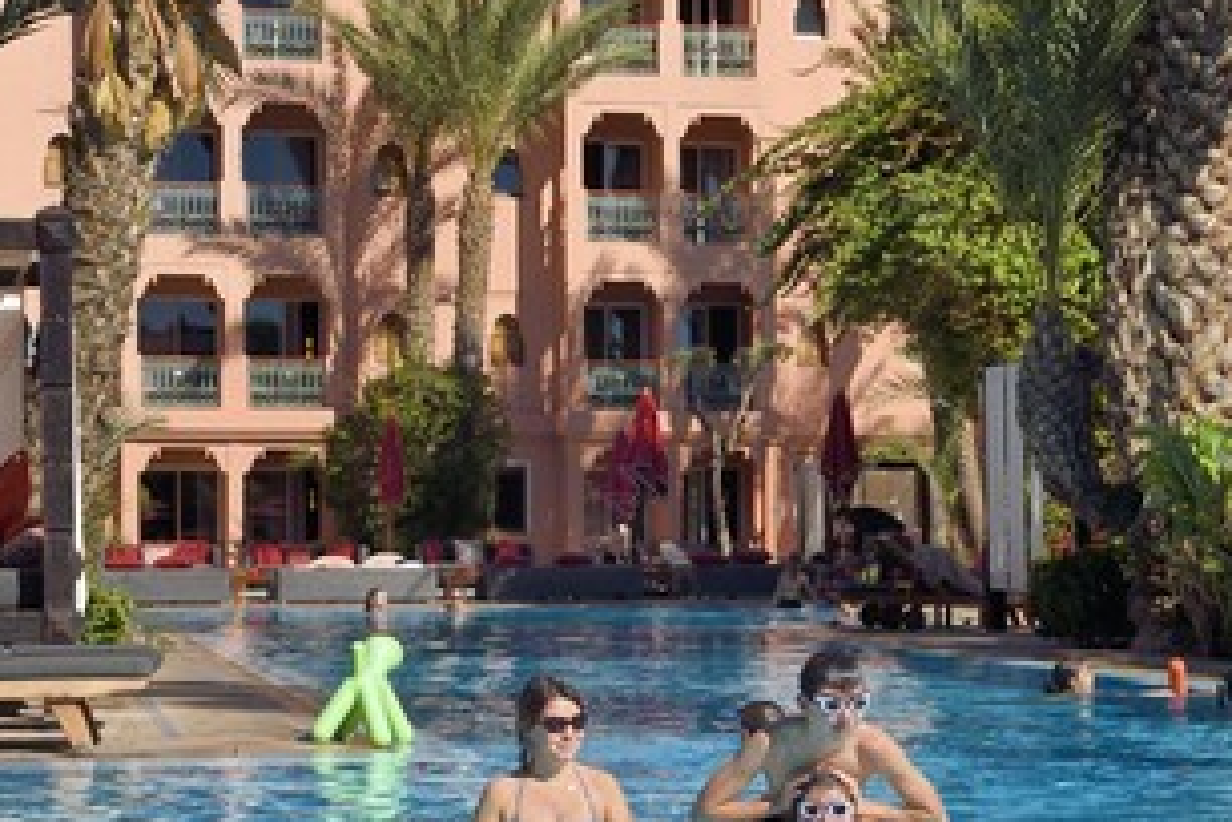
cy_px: 488
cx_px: 749
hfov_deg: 21.2
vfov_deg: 14.2
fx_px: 3285
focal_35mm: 96
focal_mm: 70
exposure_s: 1/320
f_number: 13
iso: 200
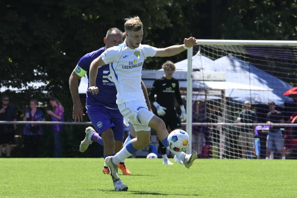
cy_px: 99
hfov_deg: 5.2
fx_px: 3299
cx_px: 148
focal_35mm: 400
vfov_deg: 3.4
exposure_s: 1/1600
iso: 5000
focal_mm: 400
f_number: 16
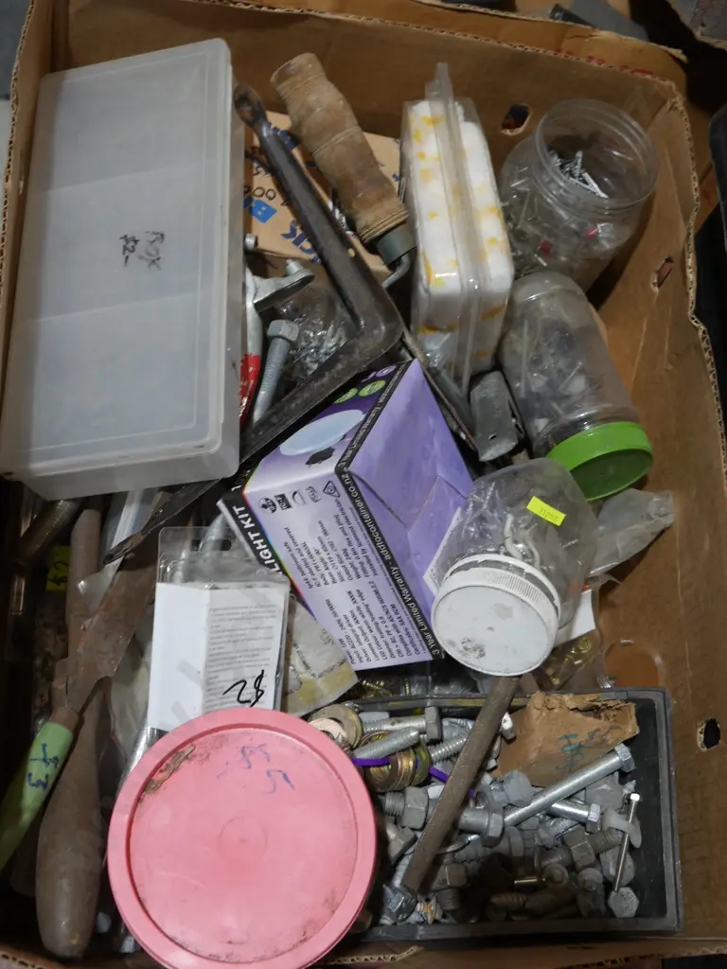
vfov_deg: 46.8
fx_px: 1120
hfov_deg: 36.0
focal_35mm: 40
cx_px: 364
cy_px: 484
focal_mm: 20
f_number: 5.6
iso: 400
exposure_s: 1/60
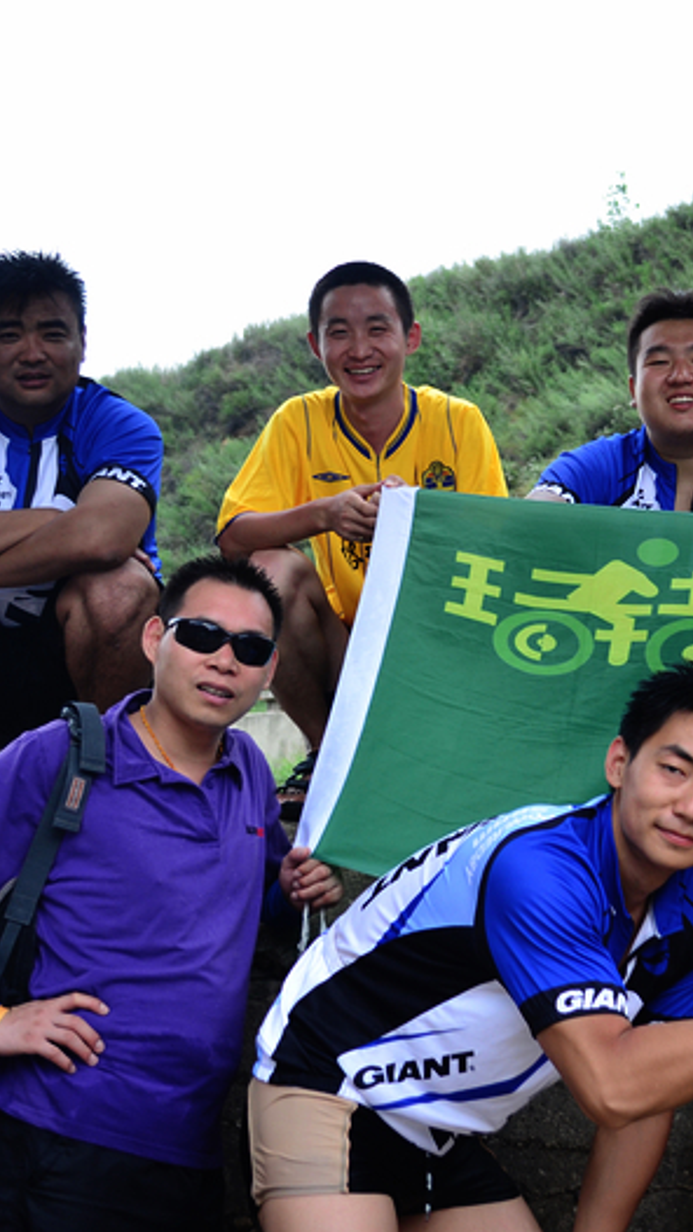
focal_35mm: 84
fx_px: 2737
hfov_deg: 14.0
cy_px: 621
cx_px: 810
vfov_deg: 25.4
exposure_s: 1/125
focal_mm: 35
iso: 200
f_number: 5
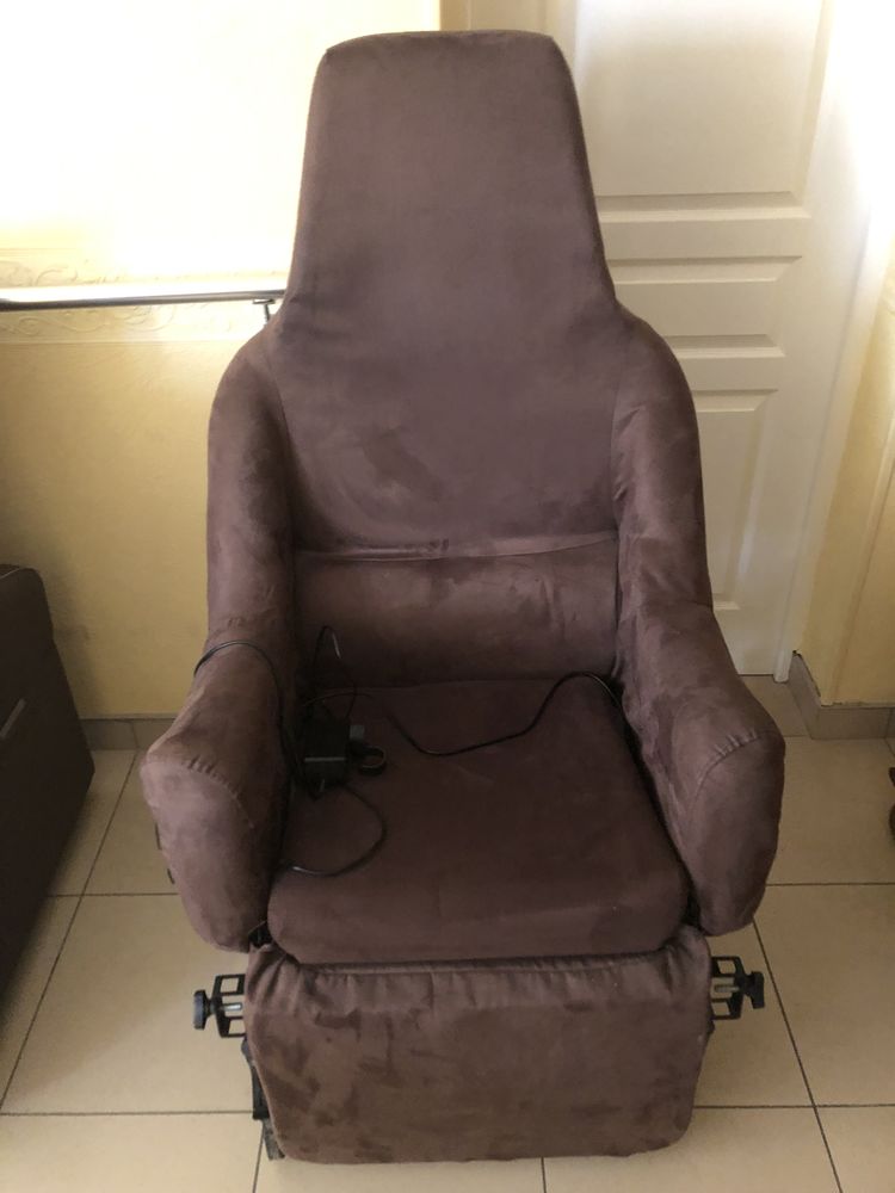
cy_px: 596
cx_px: 448
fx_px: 965
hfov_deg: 49.7
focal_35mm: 28
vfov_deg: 63.4
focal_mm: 3.99
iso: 80
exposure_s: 1/4
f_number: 1.8
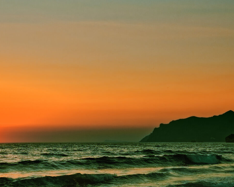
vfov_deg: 17.2
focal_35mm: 89
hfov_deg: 21.5
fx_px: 616
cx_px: 143
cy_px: 133
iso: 200
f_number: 7.1
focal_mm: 24
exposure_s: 1/320
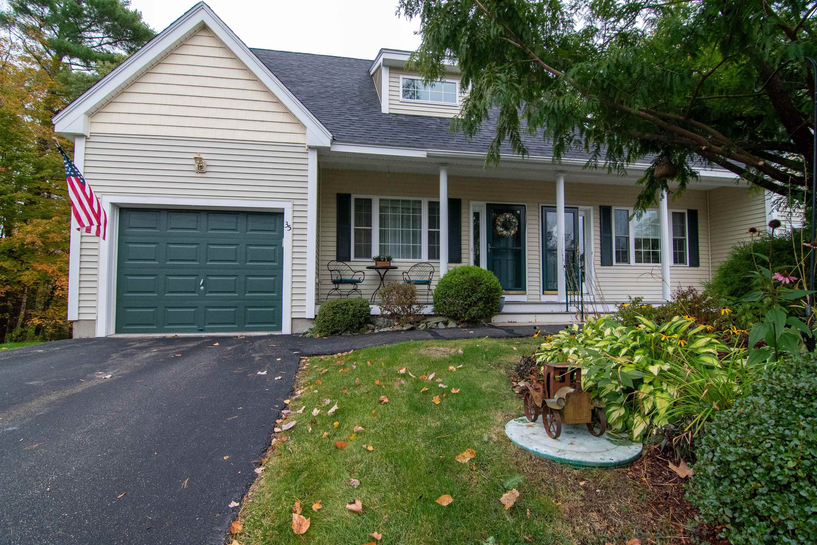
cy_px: 272
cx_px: 408
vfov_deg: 72.1
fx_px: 374
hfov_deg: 95.0
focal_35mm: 16
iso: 1600
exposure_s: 1/1000
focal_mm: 11
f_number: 5.6
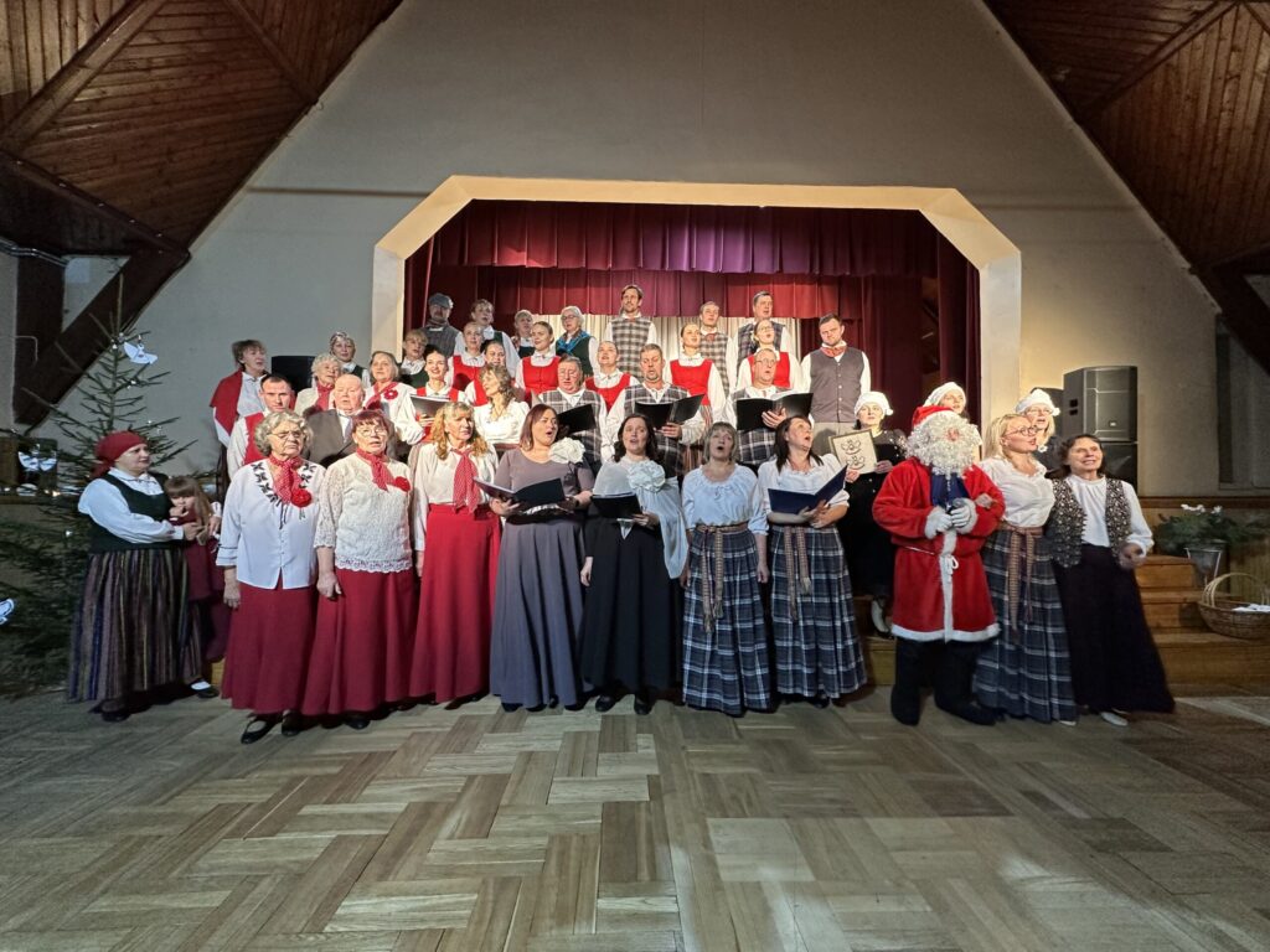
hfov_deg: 102.1
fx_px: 514
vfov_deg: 85.7
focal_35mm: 14
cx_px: 635
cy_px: 476
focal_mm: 2.22
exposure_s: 1/100
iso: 250
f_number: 2.2
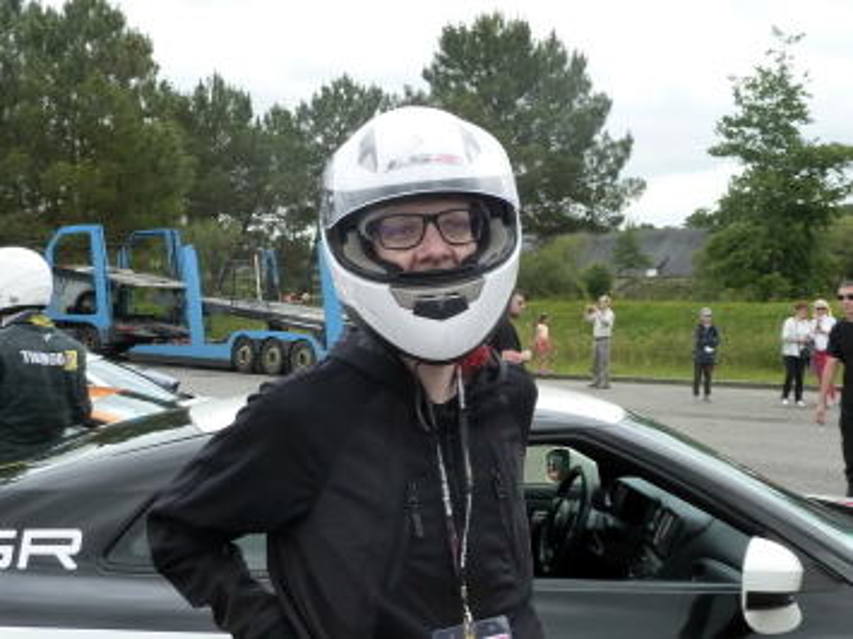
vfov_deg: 30.2
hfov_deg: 39.7
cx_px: 426
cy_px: 320
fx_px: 1182
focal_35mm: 48
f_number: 4
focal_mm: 4.4
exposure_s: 1/320
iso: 160
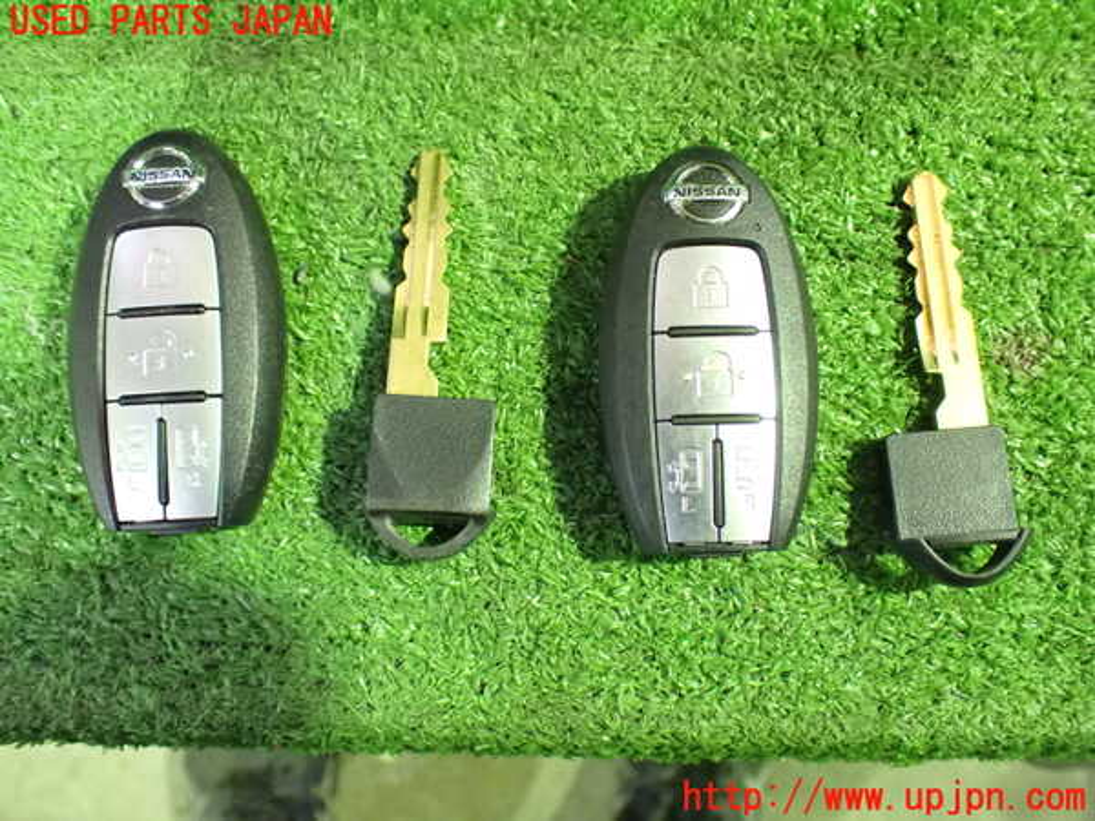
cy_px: 410
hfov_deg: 56.8
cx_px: 548
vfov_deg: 44.2
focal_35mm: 32
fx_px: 1012
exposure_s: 1/30
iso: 1600
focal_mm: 5.79
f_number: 2.4
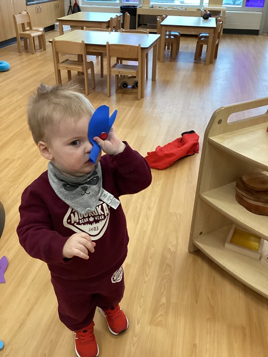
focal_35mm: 31
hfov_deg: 45.5
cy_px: 178
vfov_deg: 58.3
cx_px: 134
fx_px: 320
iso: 320
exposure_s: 1/50
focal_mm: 3.3
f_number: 2.4
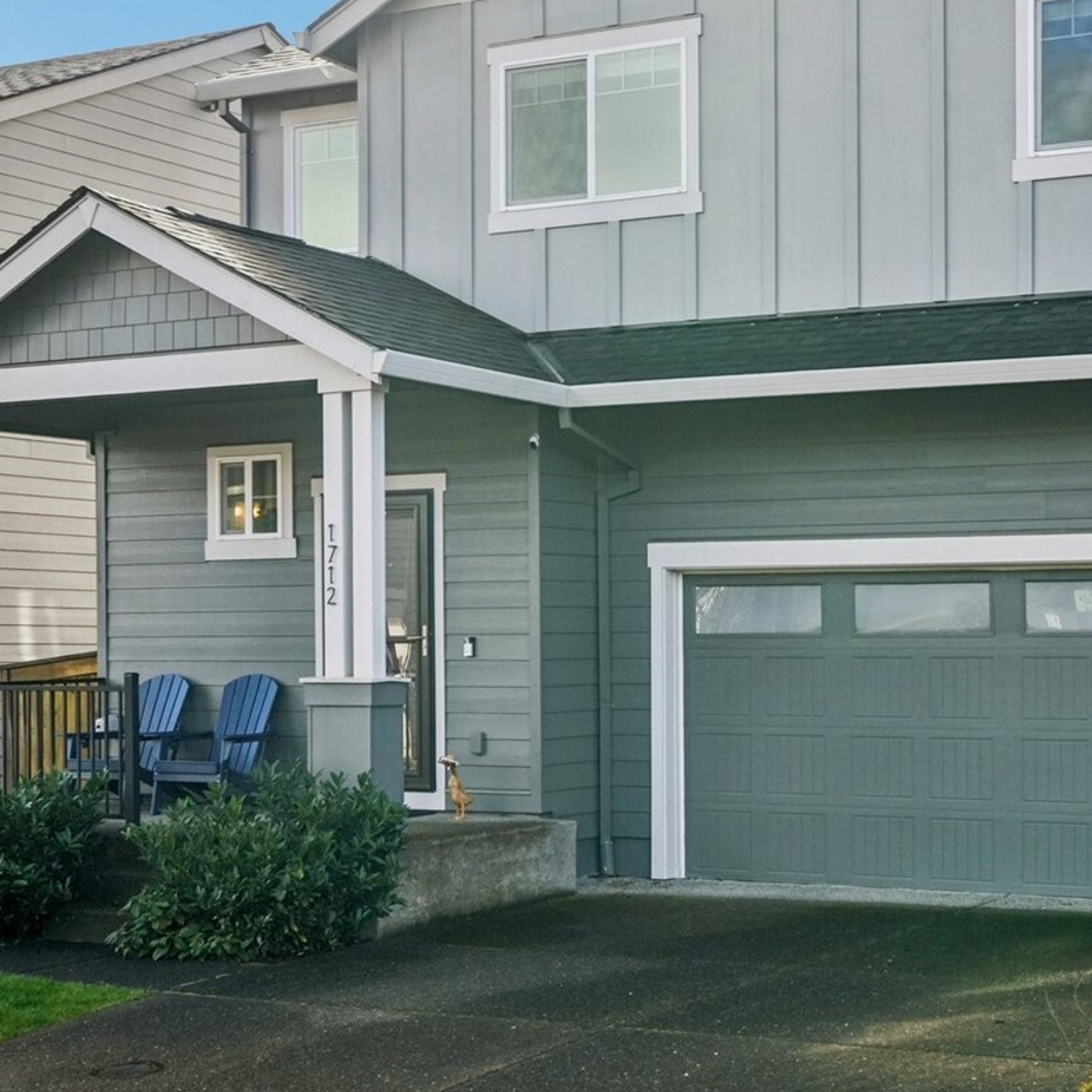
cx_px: 780
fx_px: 2284
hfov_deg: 26.6
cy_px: 355
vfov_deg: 26.7
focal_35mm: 64
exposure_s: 1/200
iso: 400
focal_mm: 35
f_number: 8
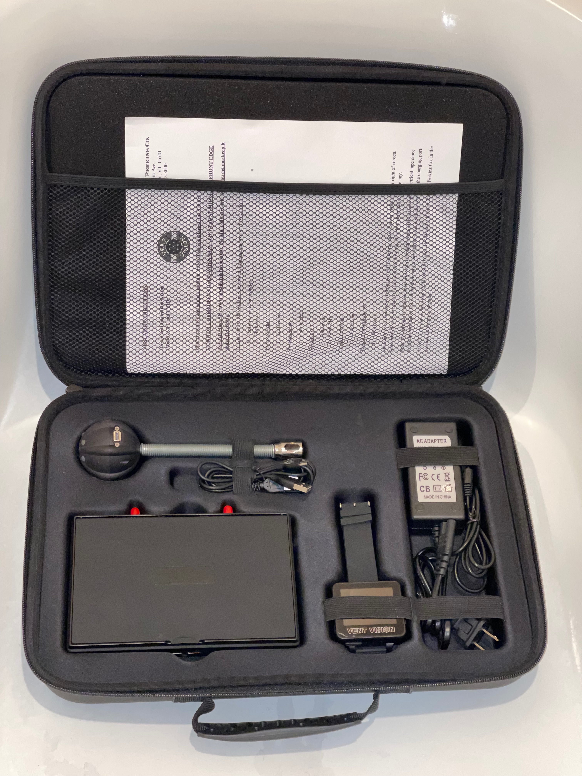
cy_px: 388
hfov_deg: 22.9
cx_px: 291
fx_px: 1435
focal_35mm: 64
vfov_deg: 30.3
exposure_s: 1/60
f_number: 2.2
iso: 250
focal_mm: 7.5
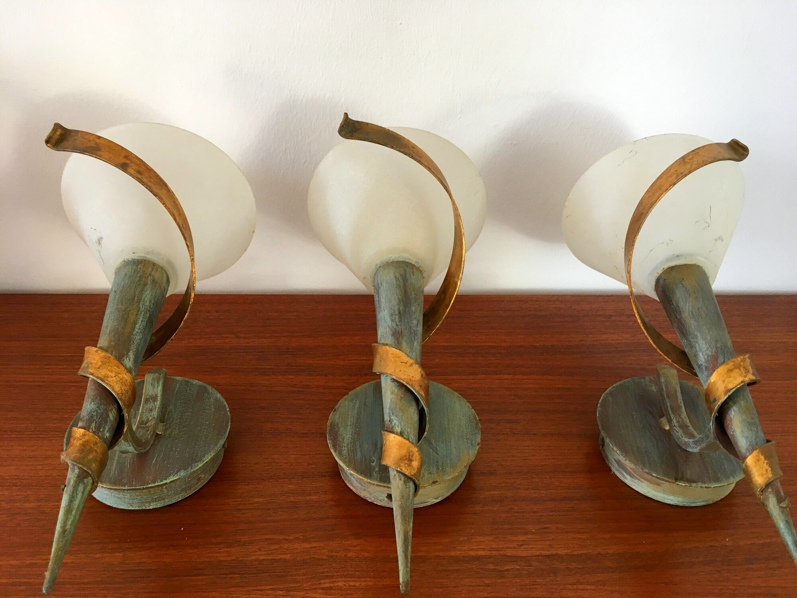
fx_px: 668
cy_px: 299
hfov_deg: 61.7
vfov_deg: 48.2
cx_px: 398
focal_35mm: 29
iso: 100
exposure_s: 1/33
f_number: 2.2
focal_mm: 4.15
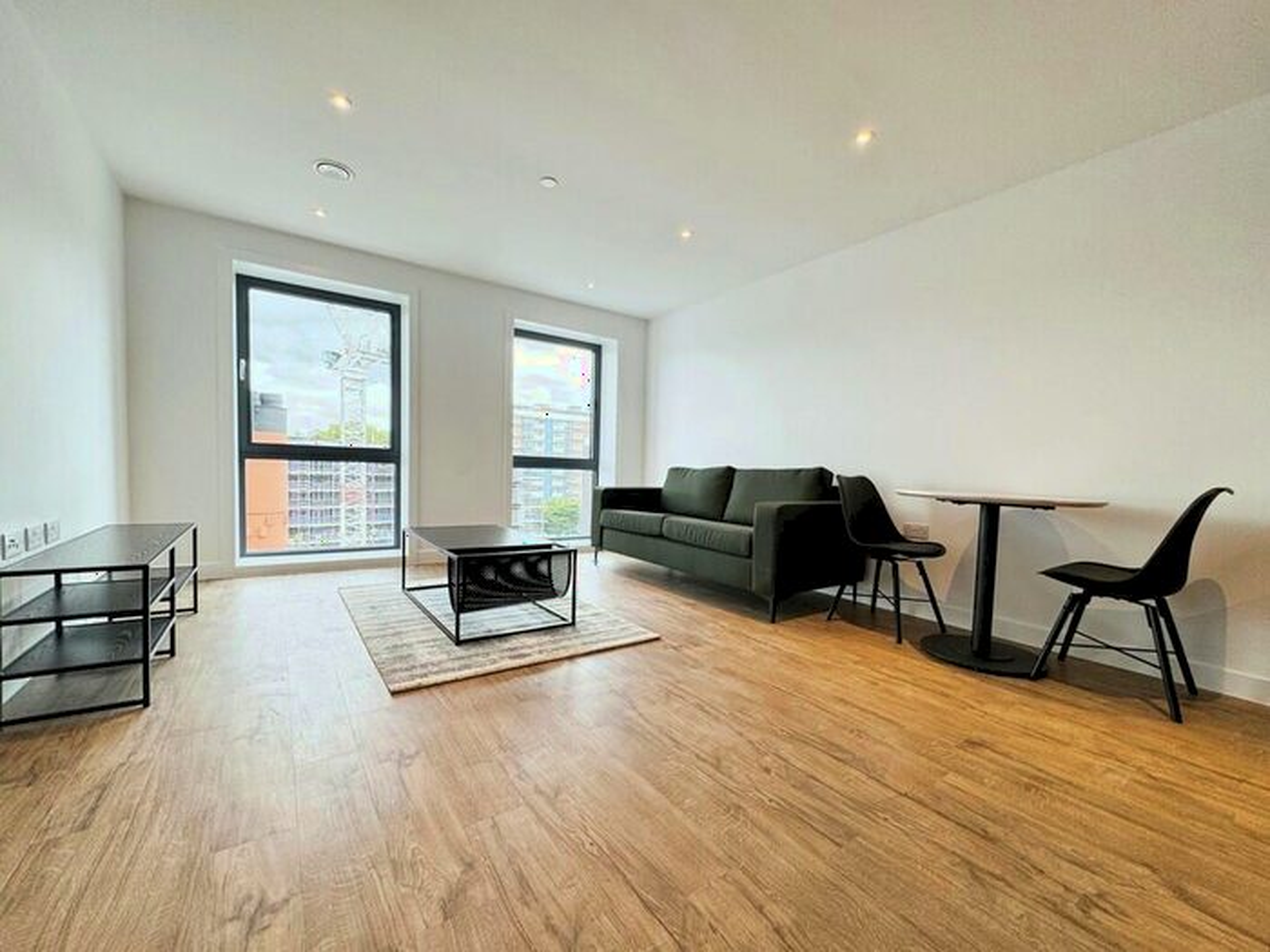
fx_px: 514
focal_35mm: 14
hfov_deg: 102.1
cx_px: 635
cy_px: 476
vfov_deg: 85.7
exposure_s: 1/100
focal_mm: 2.22
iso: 64
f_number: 2.2
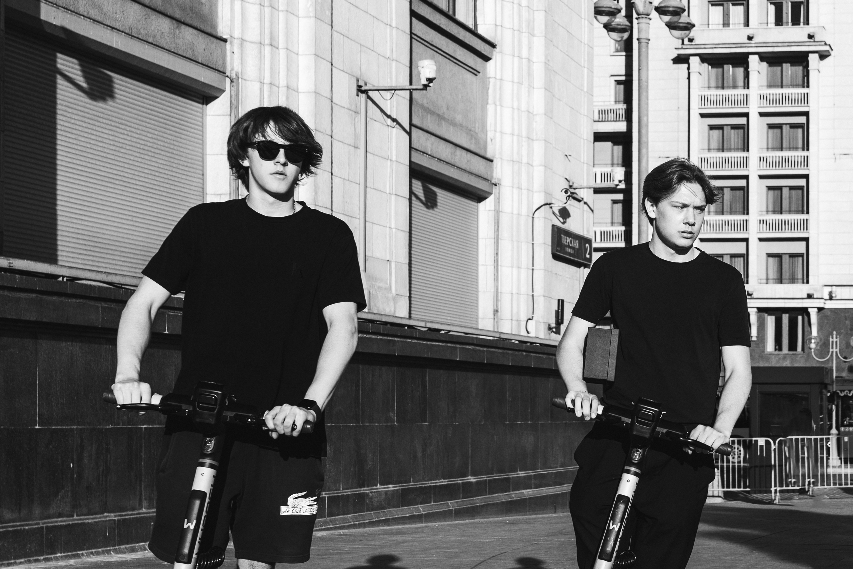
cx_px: 426
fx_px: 664
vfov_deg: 46.4
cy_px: 284
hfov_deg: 65.5
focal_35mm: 28
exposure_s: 1/500
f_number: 4
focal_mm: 28
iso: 160
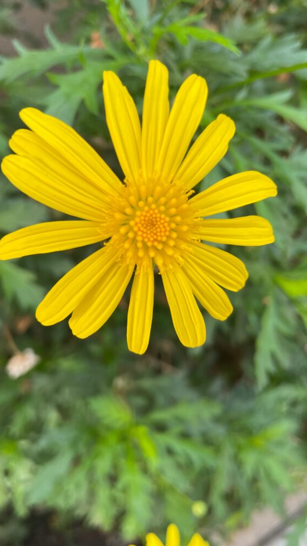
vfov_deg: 66.0
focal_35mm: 29
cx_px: 142
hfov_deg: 40.2
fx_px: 419
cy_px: 267
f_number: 1.6
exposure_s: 1/130
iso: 32
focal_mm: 4.2
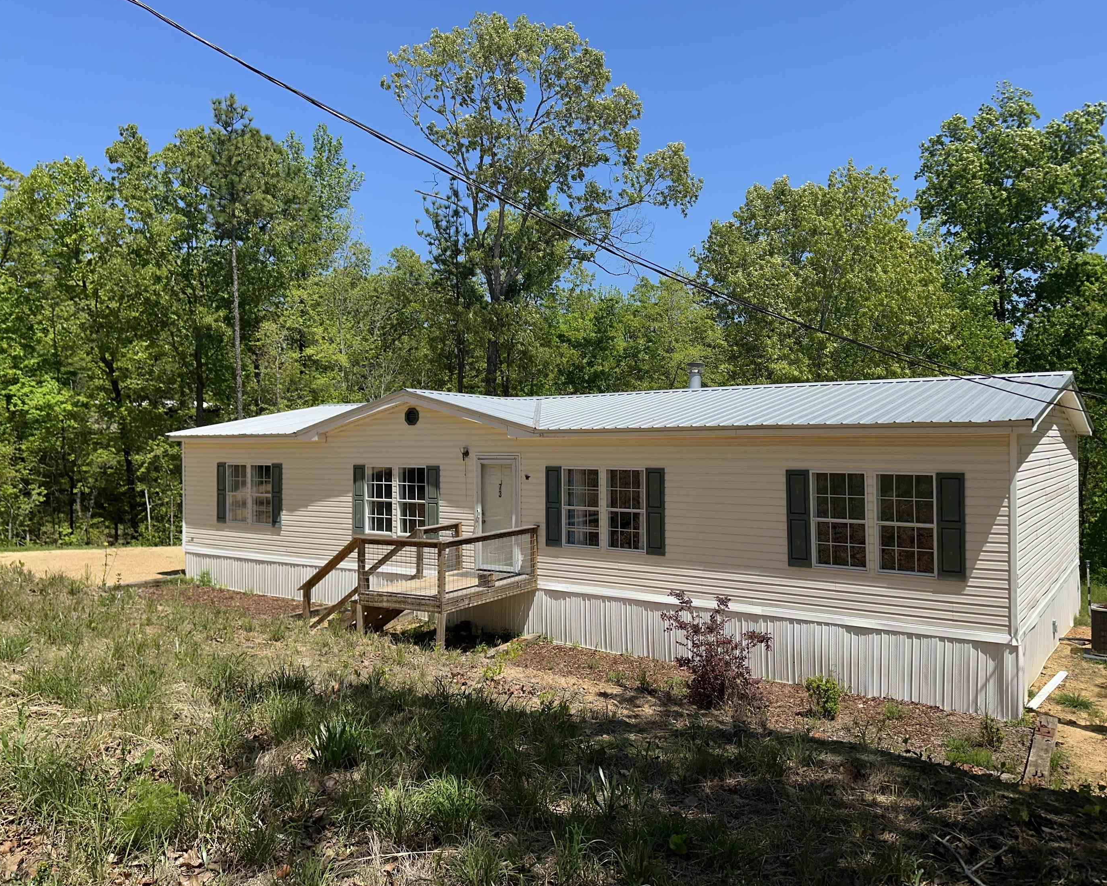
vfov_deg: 54.9
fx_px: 852
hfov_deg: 65.9
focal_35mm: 26
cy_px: 427
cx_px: 597
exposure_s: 1/4184
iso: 80
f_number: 1.78
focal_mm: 6.86
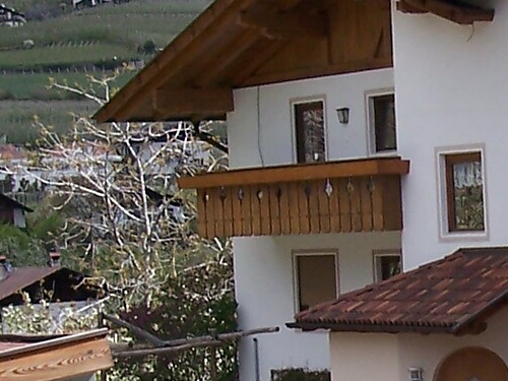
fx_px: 2143
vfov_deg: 10.1
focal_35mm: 146
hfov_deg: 13.3
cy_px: 384
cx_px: 518
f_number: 4
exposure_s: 1/350
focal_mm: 6.3
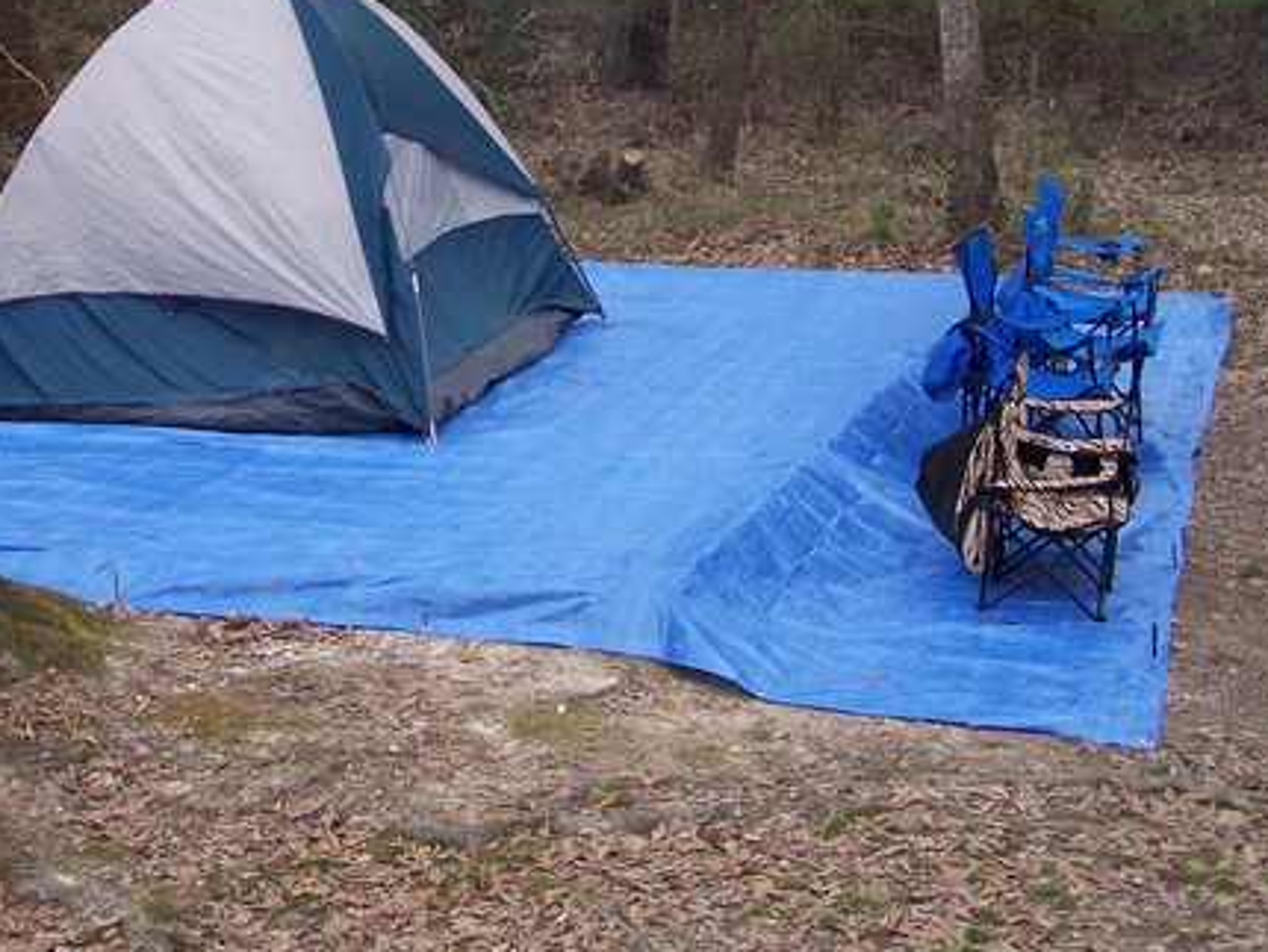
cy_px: 292
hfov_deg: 30.2
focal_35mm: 64
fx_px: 2346
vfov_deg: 22.8
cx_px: 507
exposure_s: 1/125
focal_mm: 7.1
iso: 140
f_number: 2.9
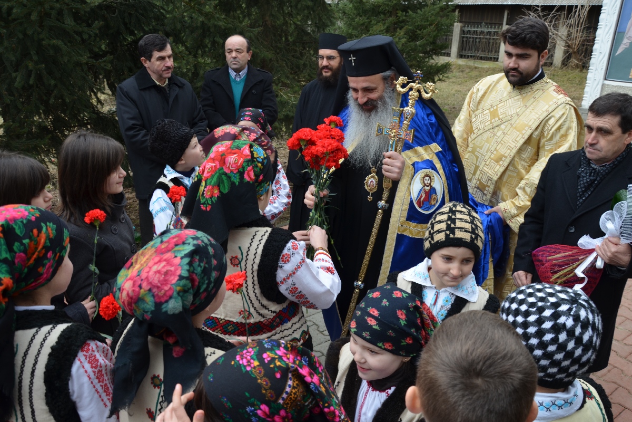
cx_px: 316
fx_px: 474
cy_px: 211
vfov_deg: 47.9
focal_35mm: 27
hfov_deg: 67.4
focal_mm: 18
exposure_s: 1/125
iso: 200
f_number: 5.6
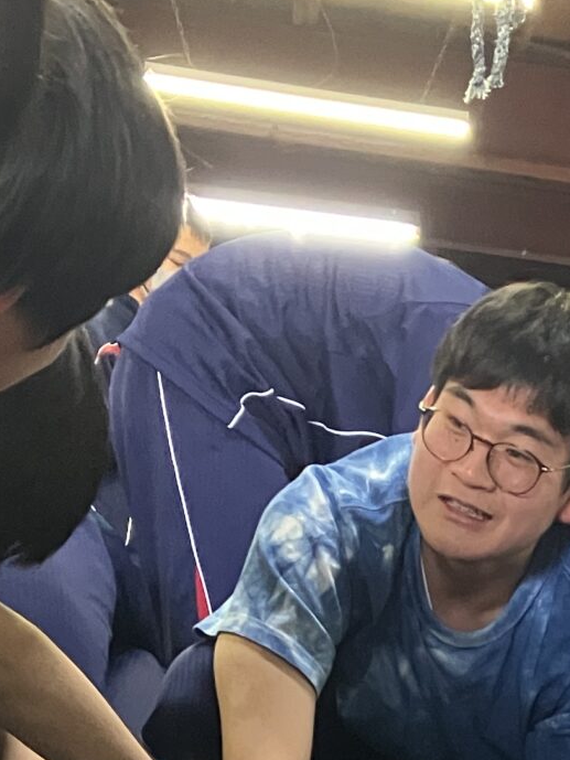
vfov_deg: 16.9
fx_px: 2283
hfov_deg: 13.9
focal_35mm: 104
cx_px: 649
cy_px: 1175
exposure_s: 1/50
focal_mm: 3.99
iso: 250
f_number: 1.8
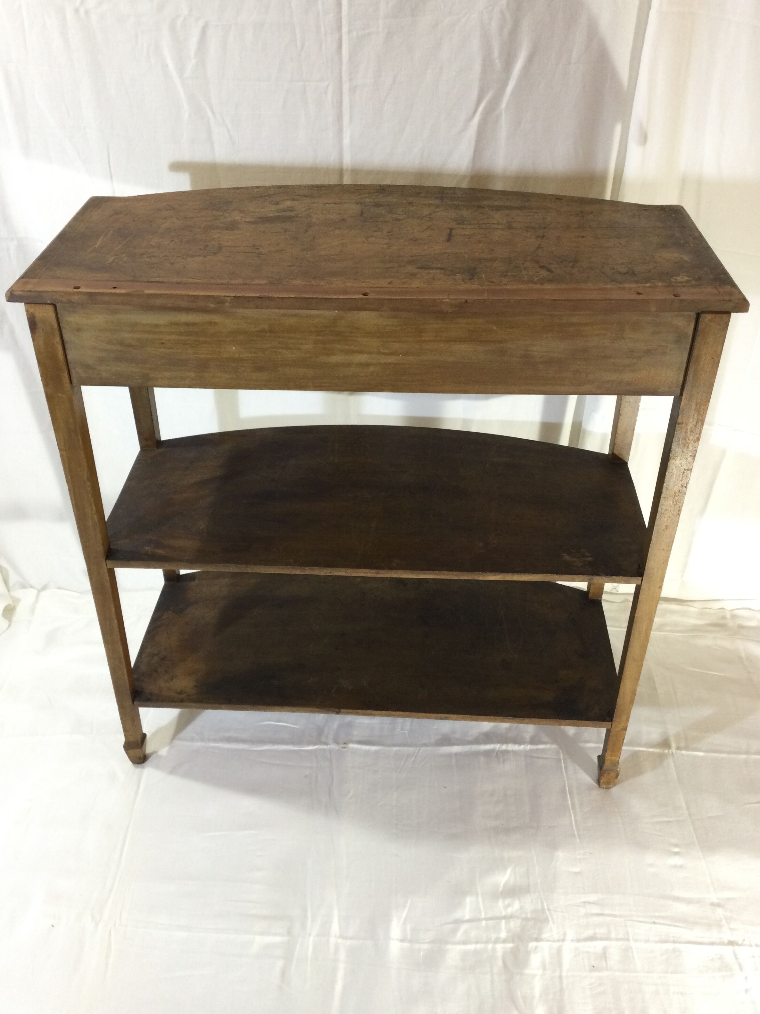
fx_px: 937
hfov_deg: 44.2
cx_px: 374
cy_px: 501
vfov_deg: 56.8
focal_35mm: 32
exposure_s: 1/33
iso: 100
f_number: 2.4
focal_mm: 3.3
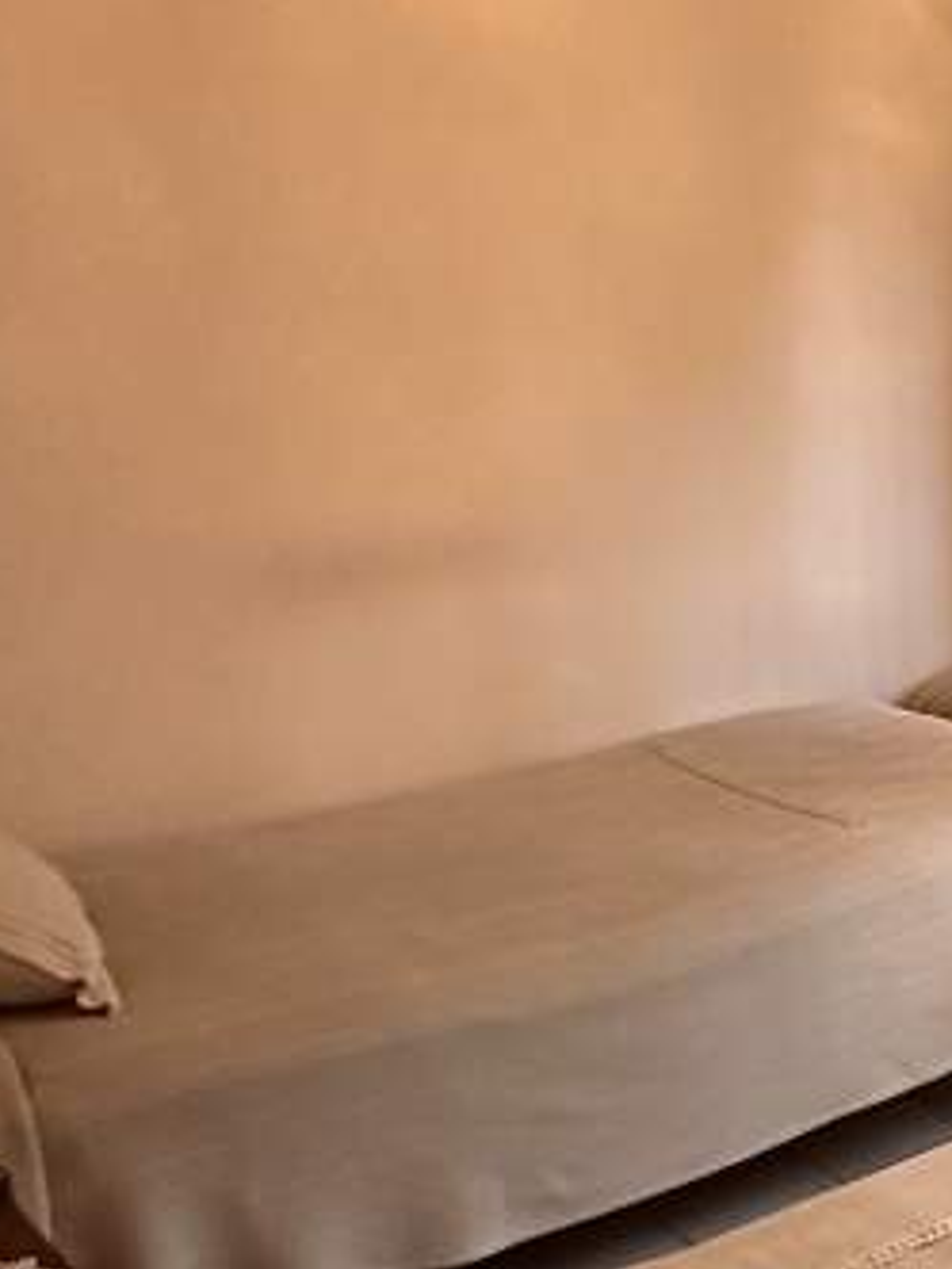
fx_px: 1870
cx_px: 1504
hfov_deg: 22.4
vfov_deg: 37.4
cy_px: 711
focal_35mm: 51
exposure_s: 1/50
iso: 400
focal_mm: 2.22
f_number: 2.2
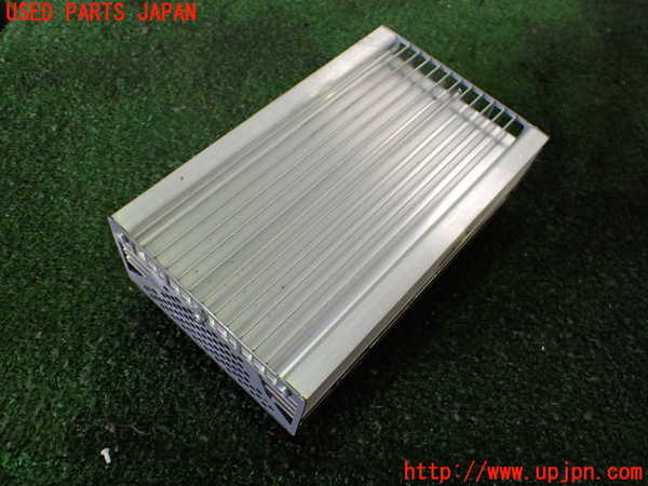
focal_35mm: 30
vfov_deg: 46.8
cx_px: 324
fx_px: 562
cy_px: 243
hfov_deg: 60.0
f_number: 2.3
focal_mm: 5.4
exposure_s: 1/125
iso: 500
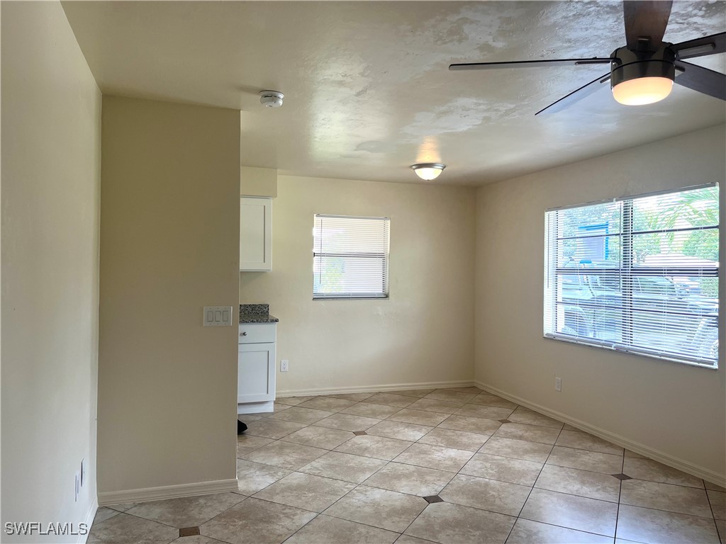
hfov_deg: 67.3
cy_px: 272
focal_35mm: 26
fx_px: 545
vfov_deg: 53.1
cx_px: 363
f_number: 1.6
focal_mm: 5.1
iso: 64
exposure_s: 1/120
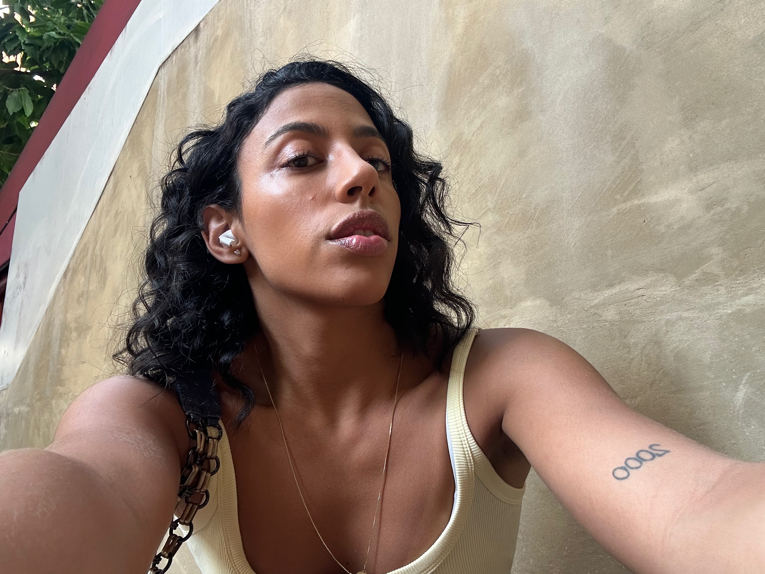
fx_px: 663
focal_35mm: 30
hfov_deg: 60.0
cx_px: 382
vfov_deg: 46.8
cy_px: 287
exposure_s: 1/75
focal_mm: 2.69
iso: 80
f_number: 1.9
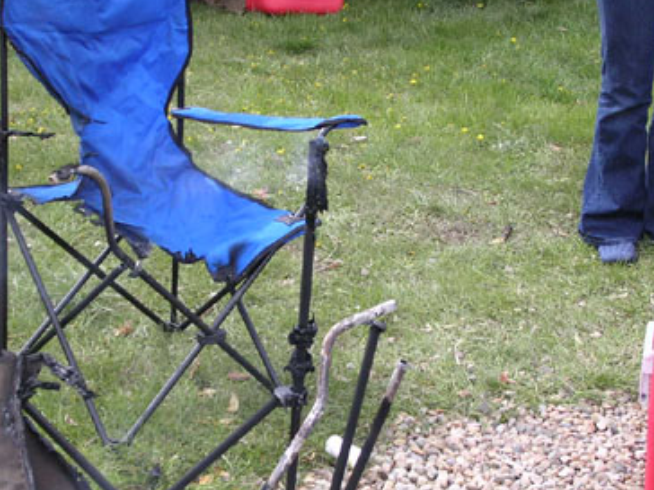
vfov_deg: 17.8
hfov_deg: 23.6
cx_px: 304
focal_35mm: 83
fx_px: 1568
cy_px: 247
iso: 100
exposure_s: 1/209
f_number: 3.7
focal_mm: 10.9
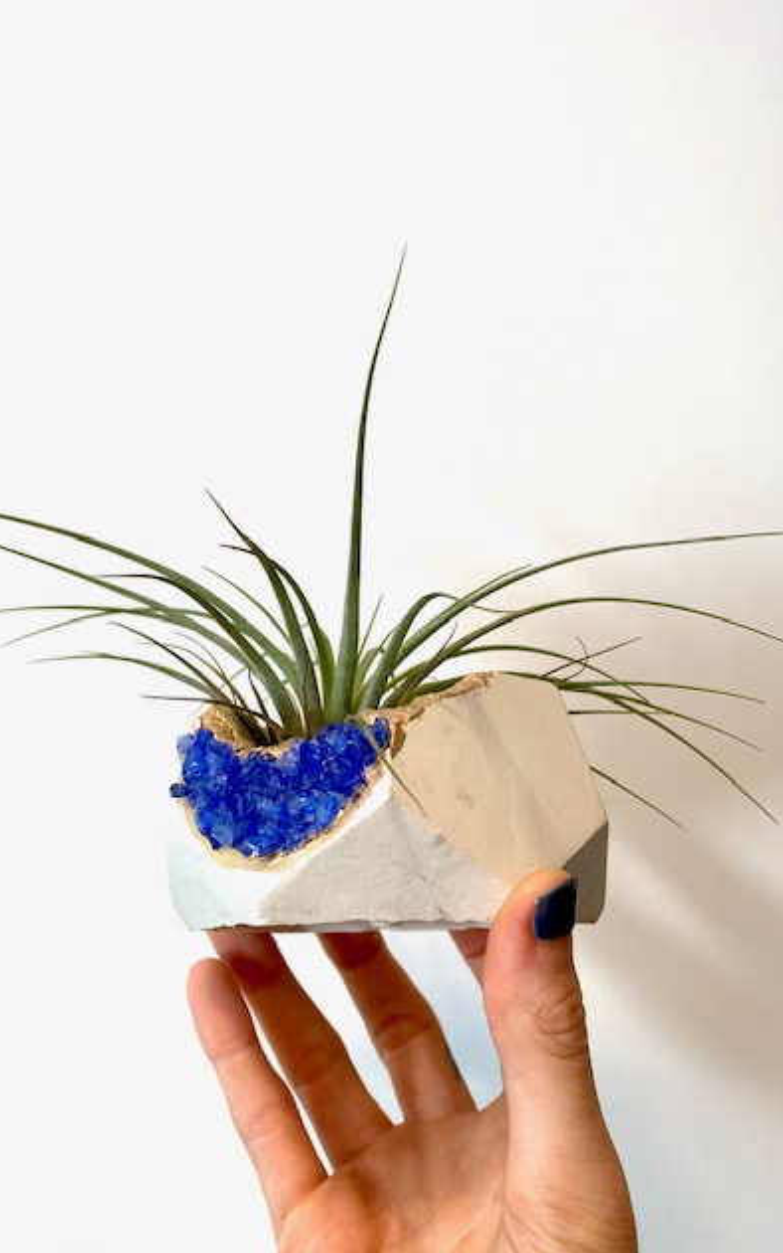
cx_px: 344
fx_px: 956
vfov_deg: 66.5
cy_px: 619
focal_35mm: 28
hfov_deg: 44.5
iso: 32
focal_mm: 4.25
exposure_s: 1/120
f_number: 1.8
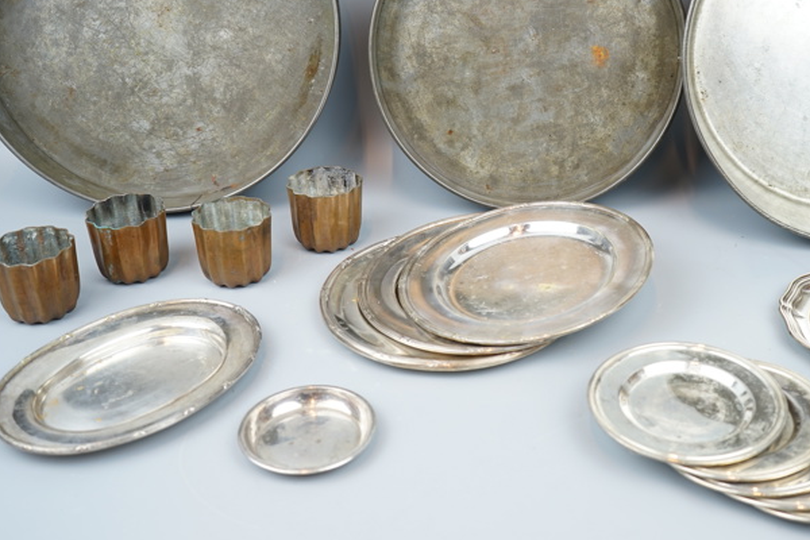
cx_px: 514
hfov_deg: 40.8
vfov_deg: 27.9
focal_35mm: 48
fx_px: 1080
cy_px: 180
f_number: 4
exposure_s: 1/60
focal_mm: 32
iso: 160
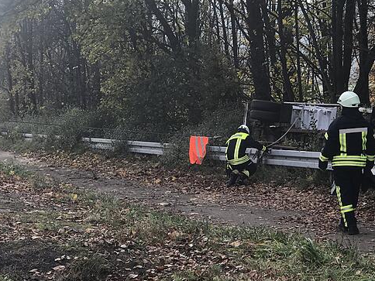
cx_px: 238
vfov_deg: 13.1
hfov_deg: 17.4
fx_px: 1224
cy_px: 128
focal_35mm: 113
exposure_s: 1/124
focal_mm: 6.6
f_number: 2.8
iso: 20
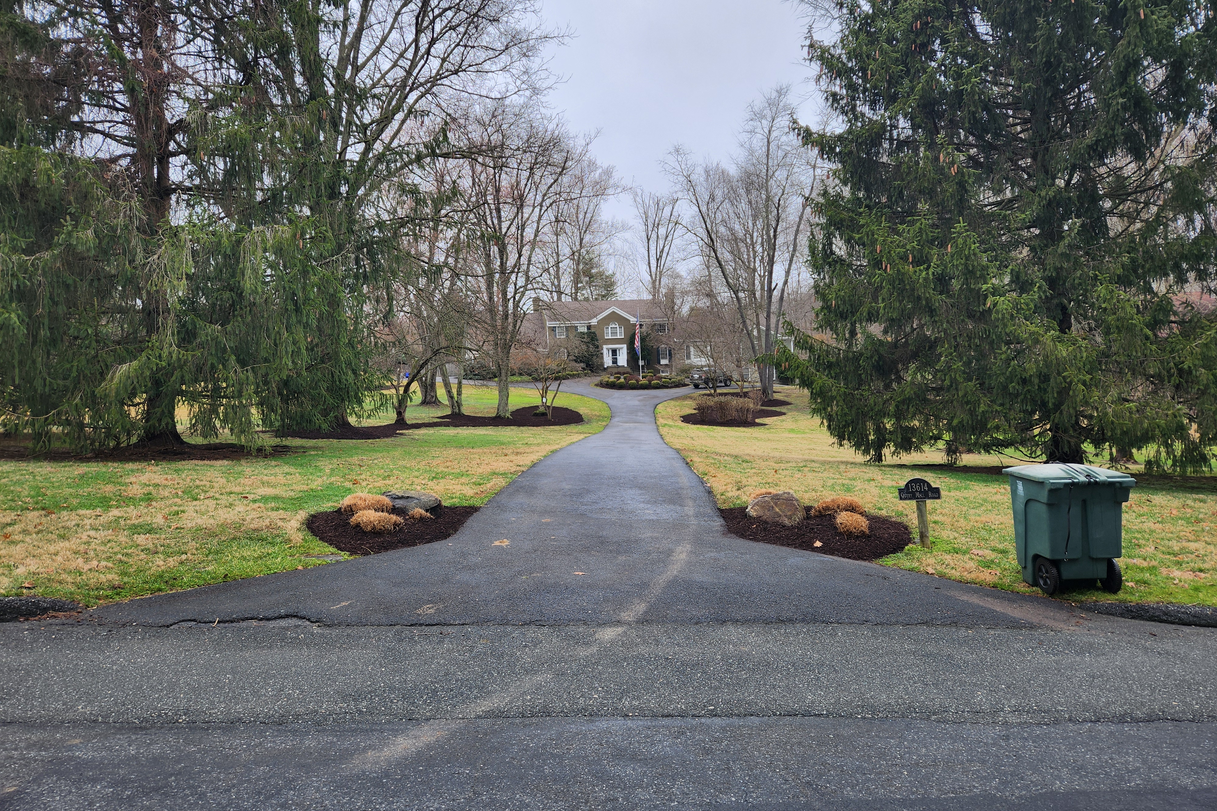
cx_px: 610
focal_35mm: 24
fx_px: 811
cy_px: 355
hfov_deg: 73.7
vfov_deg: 53.0
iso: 20
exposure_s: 1/358
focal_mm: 5.4
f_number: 1.8
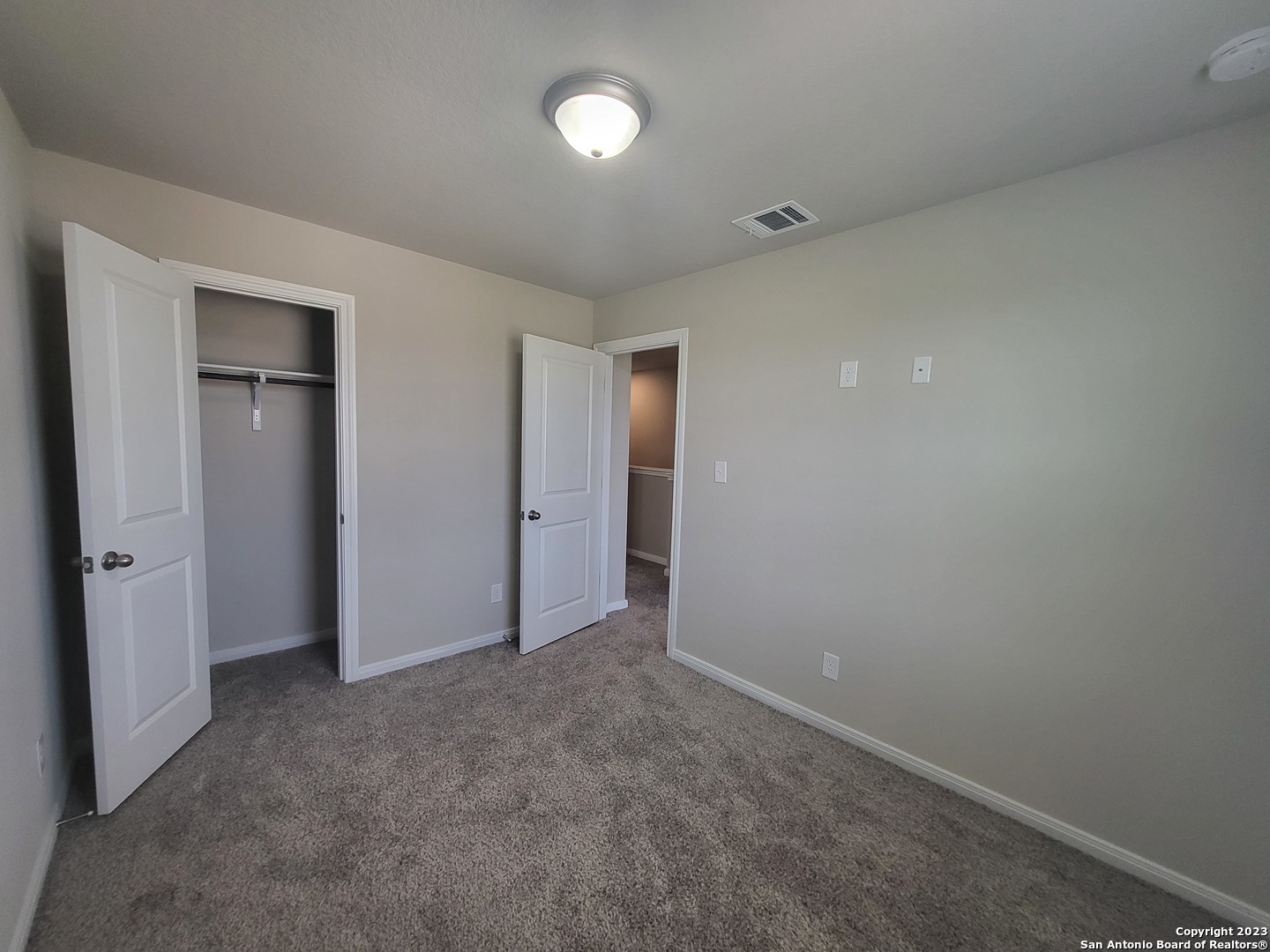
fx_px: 477
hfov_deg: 106.2
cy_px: 476
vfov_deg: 89.9
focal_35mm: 13
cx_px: 635
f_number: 2.2
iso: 125
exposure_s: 1/60
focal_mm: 1.74
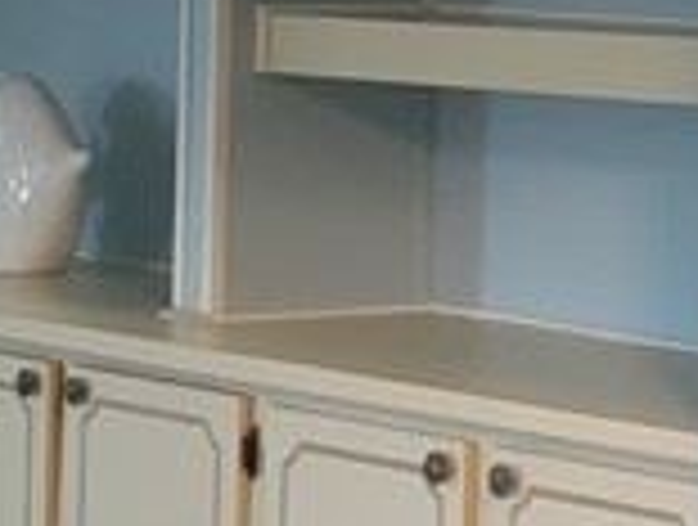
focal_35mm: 191
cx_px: 104
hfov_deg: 10.3
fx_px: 3860
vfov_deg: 7.8
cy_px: 144
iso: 100
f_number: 1.8
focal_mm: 3
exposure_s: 1/60
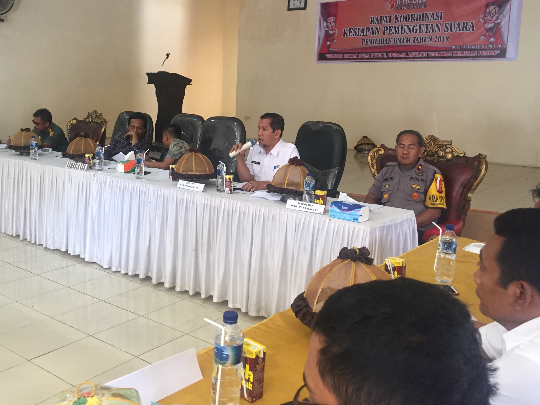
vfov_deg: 40.6
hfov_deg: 52.4
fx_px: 546
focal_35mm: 35
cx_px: 230
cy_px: 172
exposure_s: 1/33
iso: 160
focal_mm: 4.15
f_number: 2.2
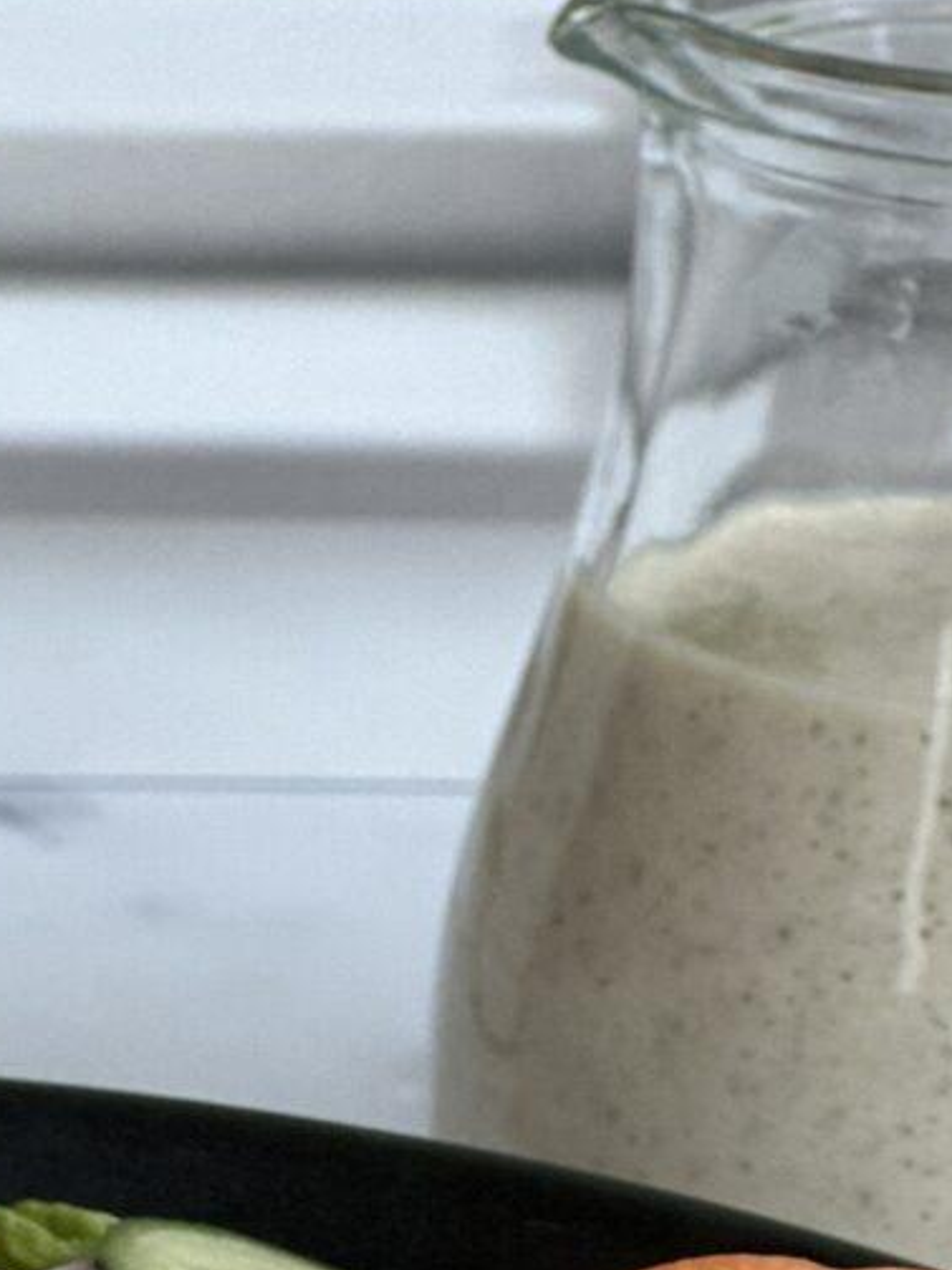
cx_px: 48
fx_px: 8621
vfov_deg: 8.4
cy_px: 1401
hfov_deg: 6.3
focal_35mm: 235
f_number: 2.8
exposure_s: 1/120
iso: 160
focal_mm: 9
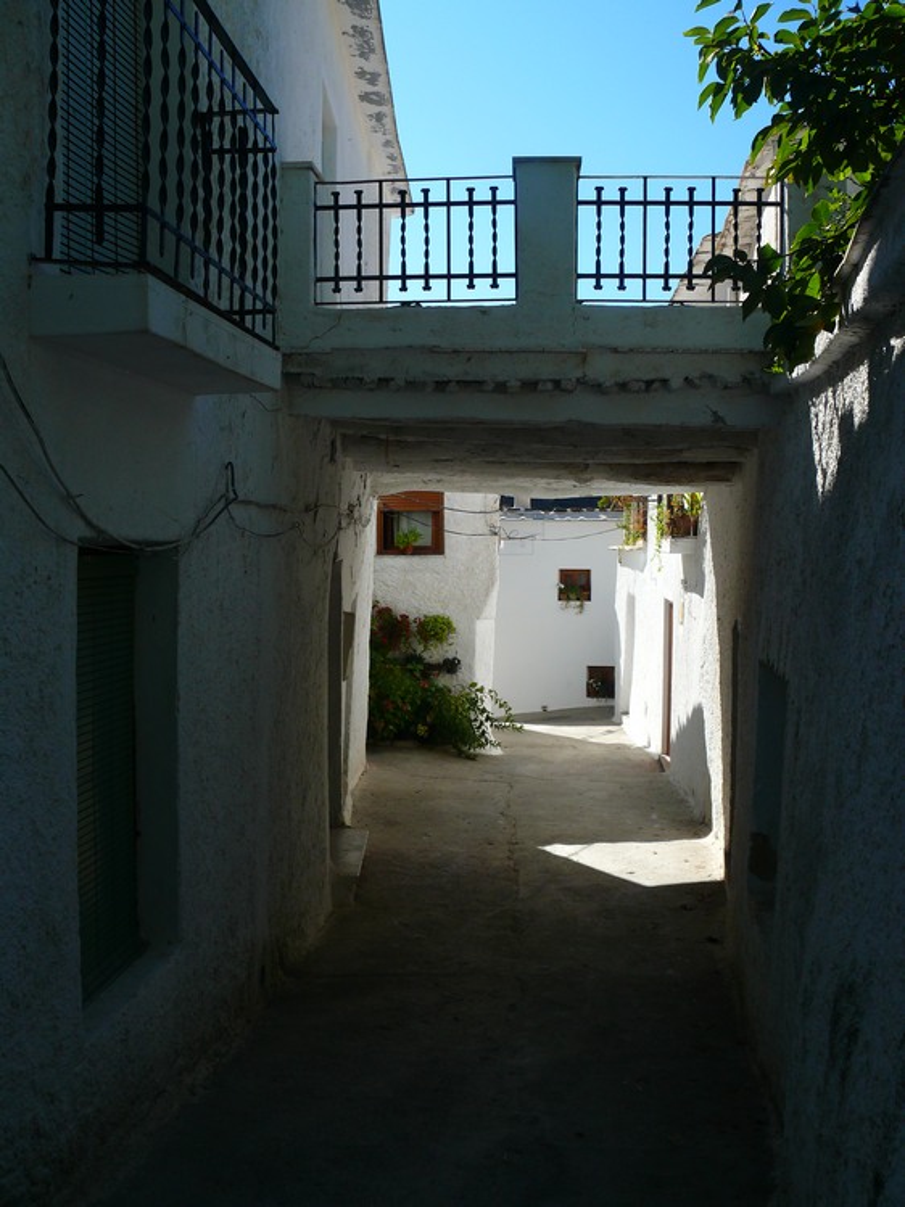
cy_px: 604
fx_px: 1221
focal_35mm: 35
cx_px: 452
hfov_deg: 40.7
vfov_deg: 52.6
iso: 100
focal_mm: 7.4
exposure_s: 1/200
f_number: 4
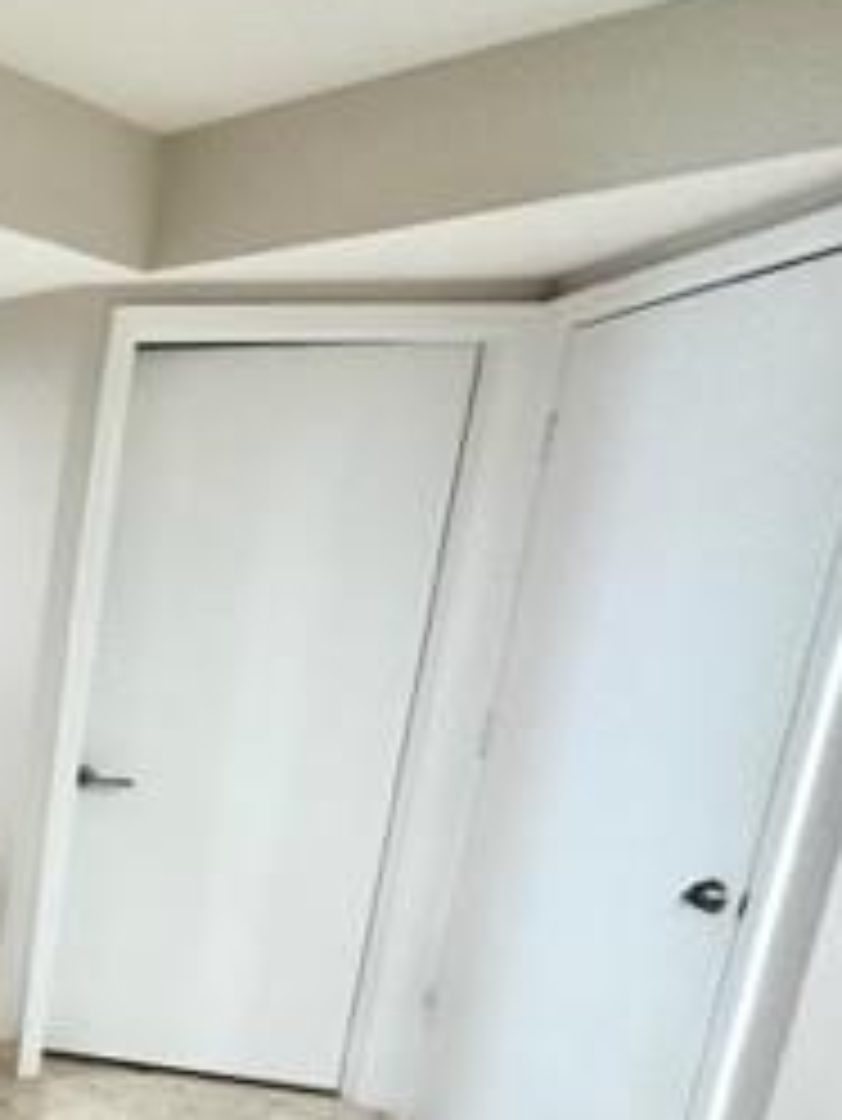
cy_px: 801
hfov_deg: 26.1
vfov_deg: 49.8
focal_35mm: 36
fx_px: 1167
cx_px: -486
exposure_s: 1/120
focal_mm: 2.22
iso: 250
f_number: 2.2
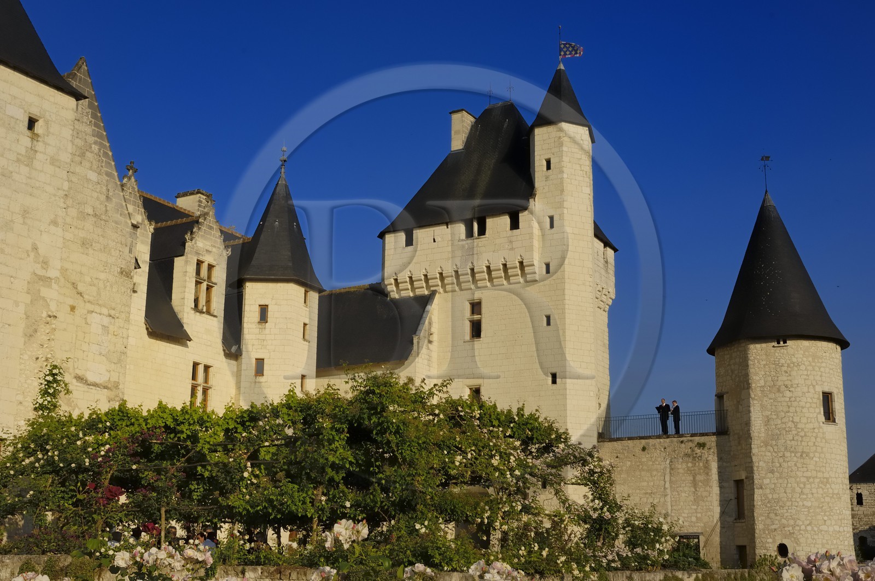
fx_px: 1019
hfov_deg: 46.5
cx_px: 438
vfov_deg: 31.8
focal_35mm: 42
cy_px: 290
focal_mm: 28
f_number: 14
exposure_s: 1/100
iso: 100
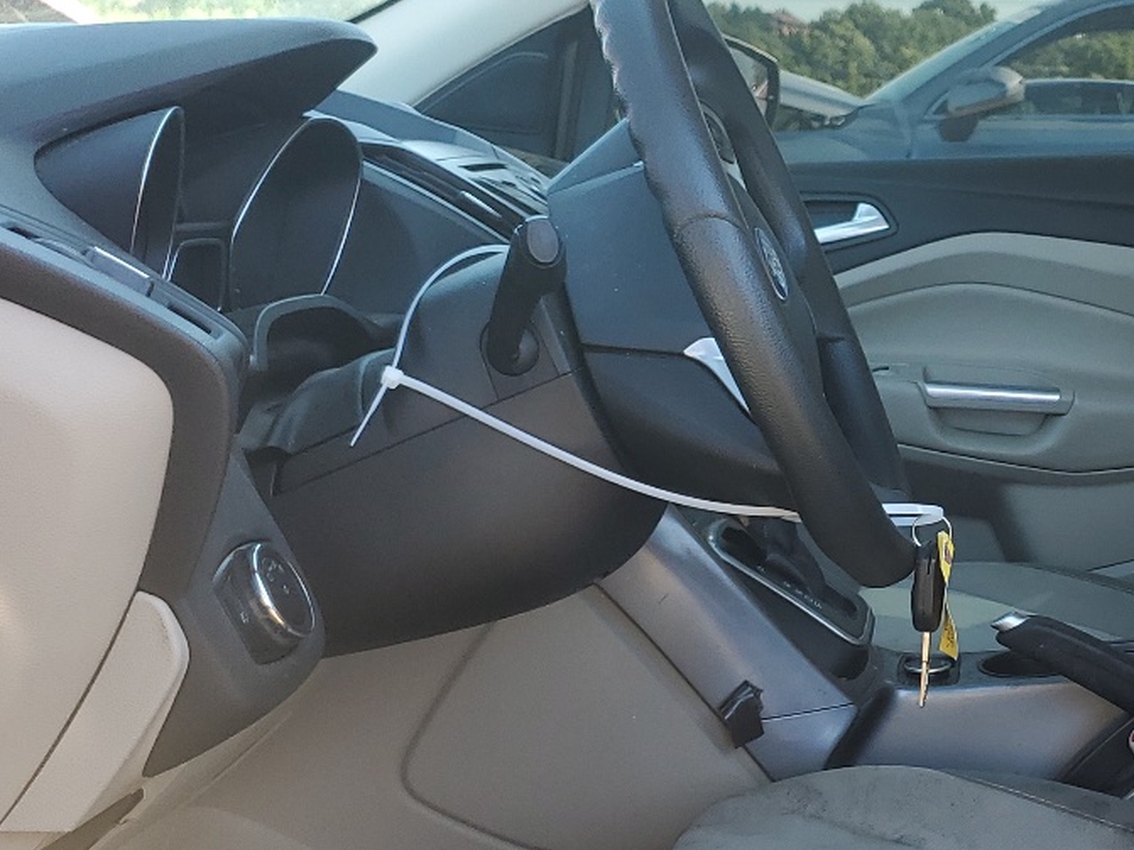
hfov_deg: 29.6
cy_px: 512
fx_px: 2031
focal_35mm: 62
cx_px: 1068
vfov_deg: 23.6
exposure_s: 1/185
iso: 50
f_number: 1.5
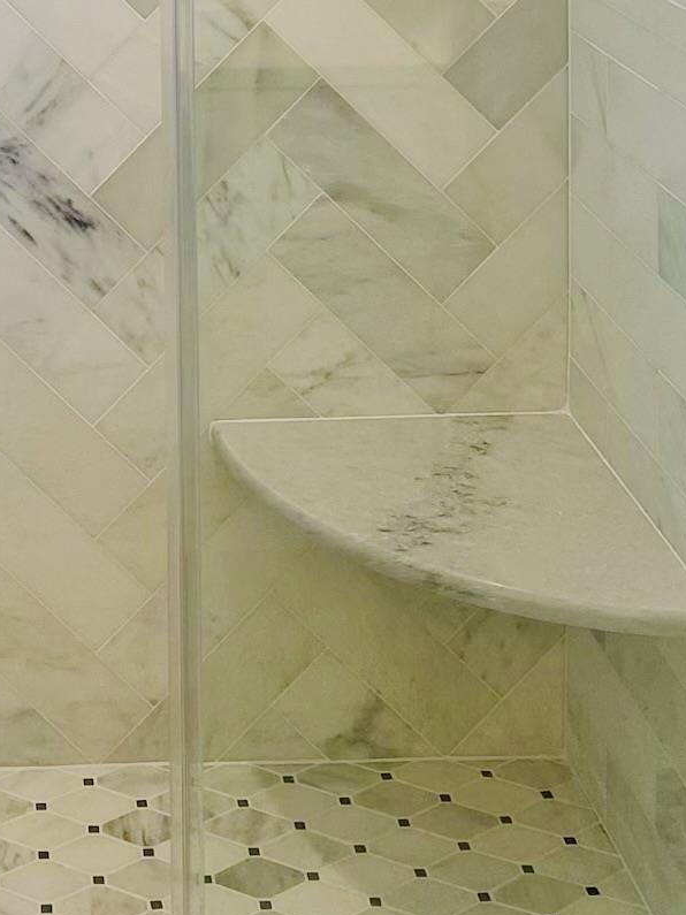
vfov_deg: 25.2
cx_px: -10
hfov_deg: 21.1
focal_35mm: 67
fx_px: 1771
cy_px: -258
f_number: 1.8
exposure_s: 1/120
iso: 64
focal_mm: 4.25
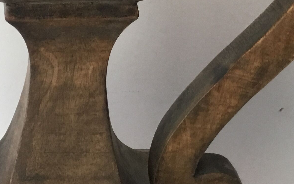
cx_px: 81
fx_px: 721
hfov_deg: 22.9
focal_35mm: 90
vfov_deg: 13.9
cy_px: -68
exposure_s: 1/33
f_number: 2.4
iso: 125
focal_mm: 3.3
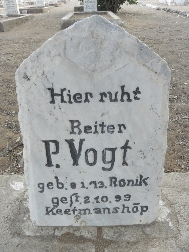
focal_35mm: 26
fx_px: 189
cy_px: 126
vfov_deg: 67.3
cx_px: 94
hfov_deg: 53.1
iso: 200
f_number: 6.3
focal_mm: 4.6
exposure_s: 1/80
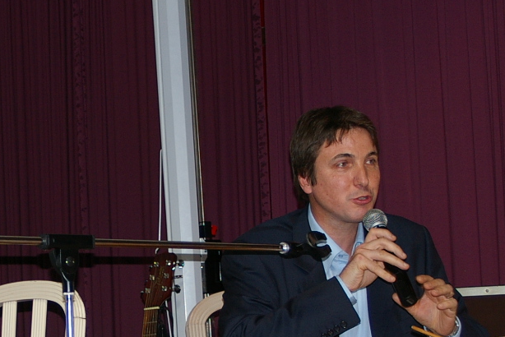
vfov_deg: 11.4
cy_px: 266
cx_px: 47
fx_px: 1684
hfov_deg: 16.8
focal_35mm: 120
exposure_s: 1/45
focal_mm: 32
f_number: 4.5
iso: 200
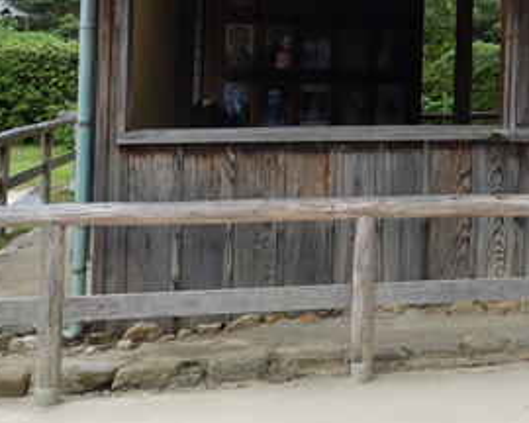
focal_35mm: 60
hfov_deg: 28.3
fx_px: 939
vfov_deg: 24.5
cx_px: 598
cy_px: 29
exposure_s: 1/125
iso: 125
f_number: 5.6
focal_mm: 8.8
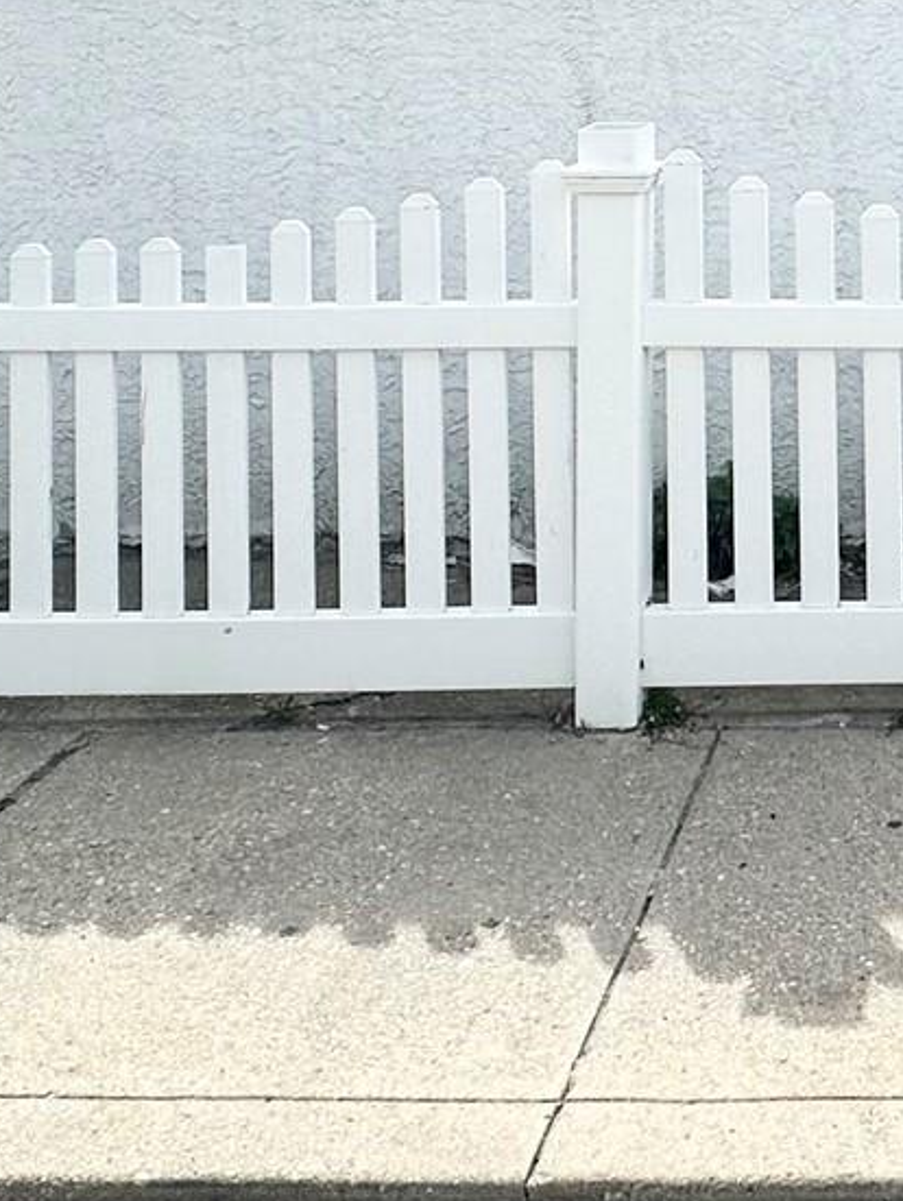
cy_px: -131
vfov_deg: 32.3
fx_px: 1807
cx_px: 1084
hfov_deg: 25.2
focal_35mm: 52
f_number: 2.2
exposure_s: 1/1825
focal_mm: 2.22
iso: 50
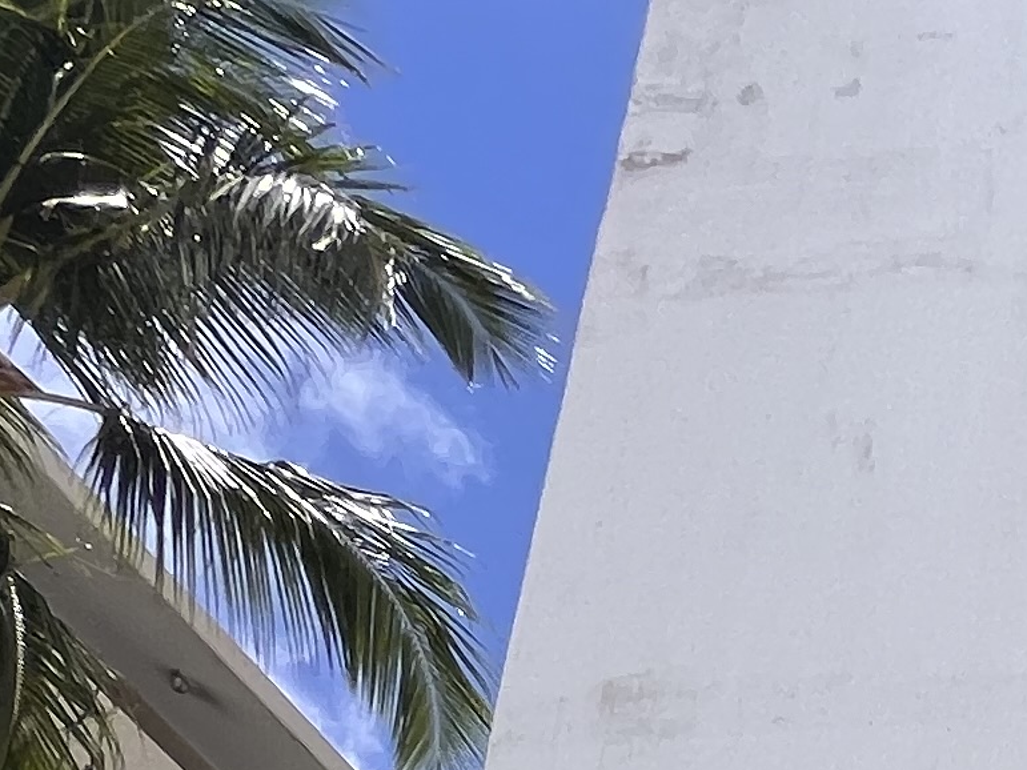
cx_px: 1981
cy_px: 1970
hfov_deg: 19.2
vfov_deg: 13.6
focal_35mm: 68
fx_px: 2017
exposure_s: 1/960
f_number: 1.8
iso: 32
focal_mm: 1.57
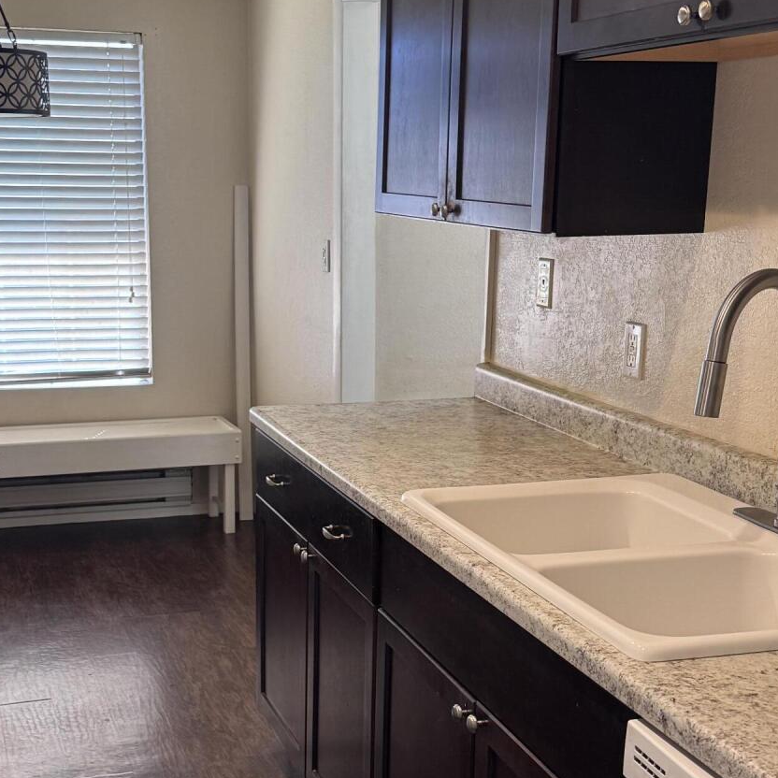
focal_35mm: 51
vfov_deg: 33.3
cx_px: 303
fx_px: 1297
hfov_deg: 33.3
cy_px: 474
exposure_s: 1/120
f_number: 1.78
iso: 200
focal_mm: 6.76
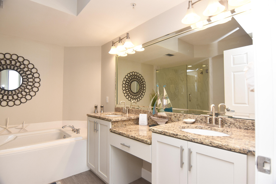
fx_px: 138
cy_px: 92
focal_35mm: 18
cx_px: 138
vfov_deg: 67.4
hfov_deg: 90.0
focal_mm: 12
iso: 450
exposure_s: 1/125
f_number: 5.6
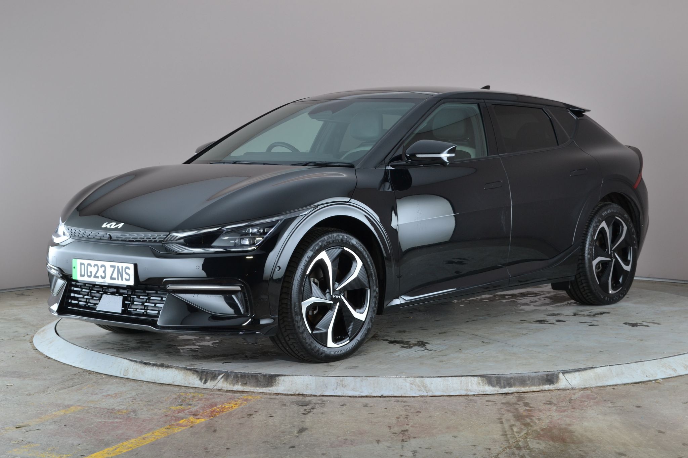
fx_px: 1290
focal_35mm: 68
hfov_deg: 29.9
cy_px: 229
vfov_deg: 20.2
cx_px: 344
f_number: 10
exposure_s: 1/3
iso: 200
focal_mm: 45
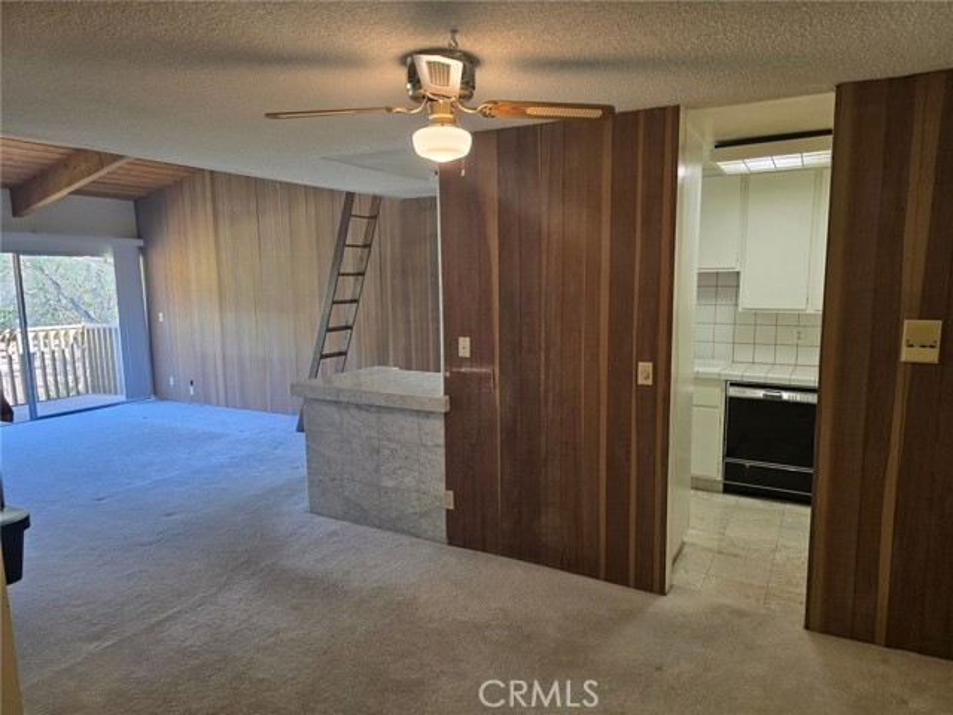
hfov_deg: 73.9
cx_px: 476
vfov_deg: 58.9
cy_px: 358
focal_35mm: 23
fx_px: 633
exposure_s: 1/120
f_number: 1.7
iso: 200
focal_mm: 6.3
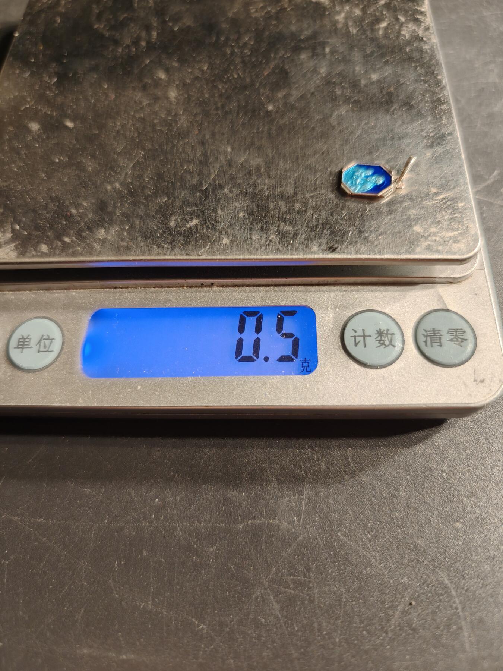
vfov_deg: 73.9
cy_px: 336
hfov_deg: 58.9
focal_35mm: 23
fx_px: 446
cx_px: 252
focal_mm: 6.06
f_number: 1.6
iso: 160
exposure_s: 1/100
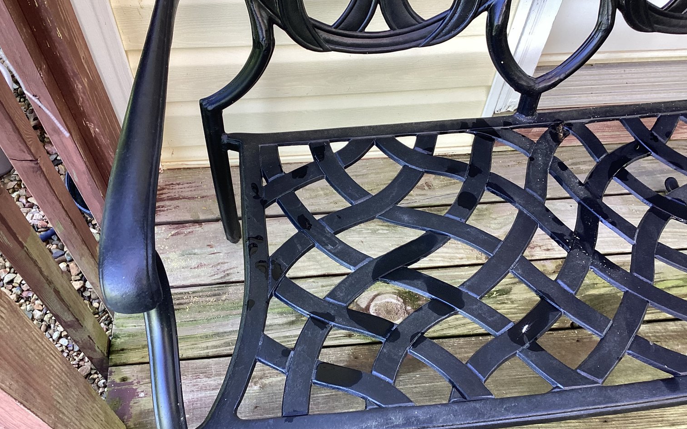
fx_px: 618
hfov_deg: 58.1
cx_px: 344
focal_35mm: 33
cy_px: 200
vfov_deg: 38.3
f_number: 2.4
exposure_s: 1/60
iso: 50
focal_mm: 3.3
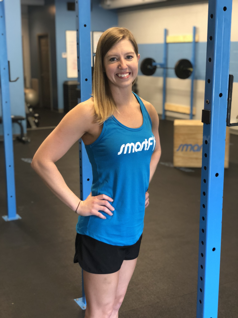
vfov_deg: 36.8
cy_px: 159
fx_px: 477
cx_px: 119
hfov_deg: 28.0
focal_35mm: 52
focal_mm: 6
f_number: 2.4
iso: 125
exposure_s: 1/30
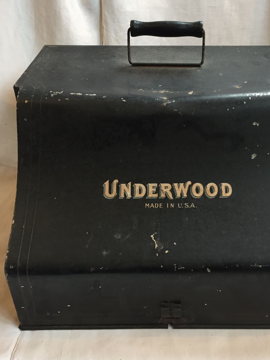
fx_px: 395
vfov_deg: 48.9
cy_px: 168
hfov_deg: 37.5
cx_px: 167
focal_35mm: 38
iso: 160
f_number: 2.2
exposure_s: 1/33
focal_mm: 4.15
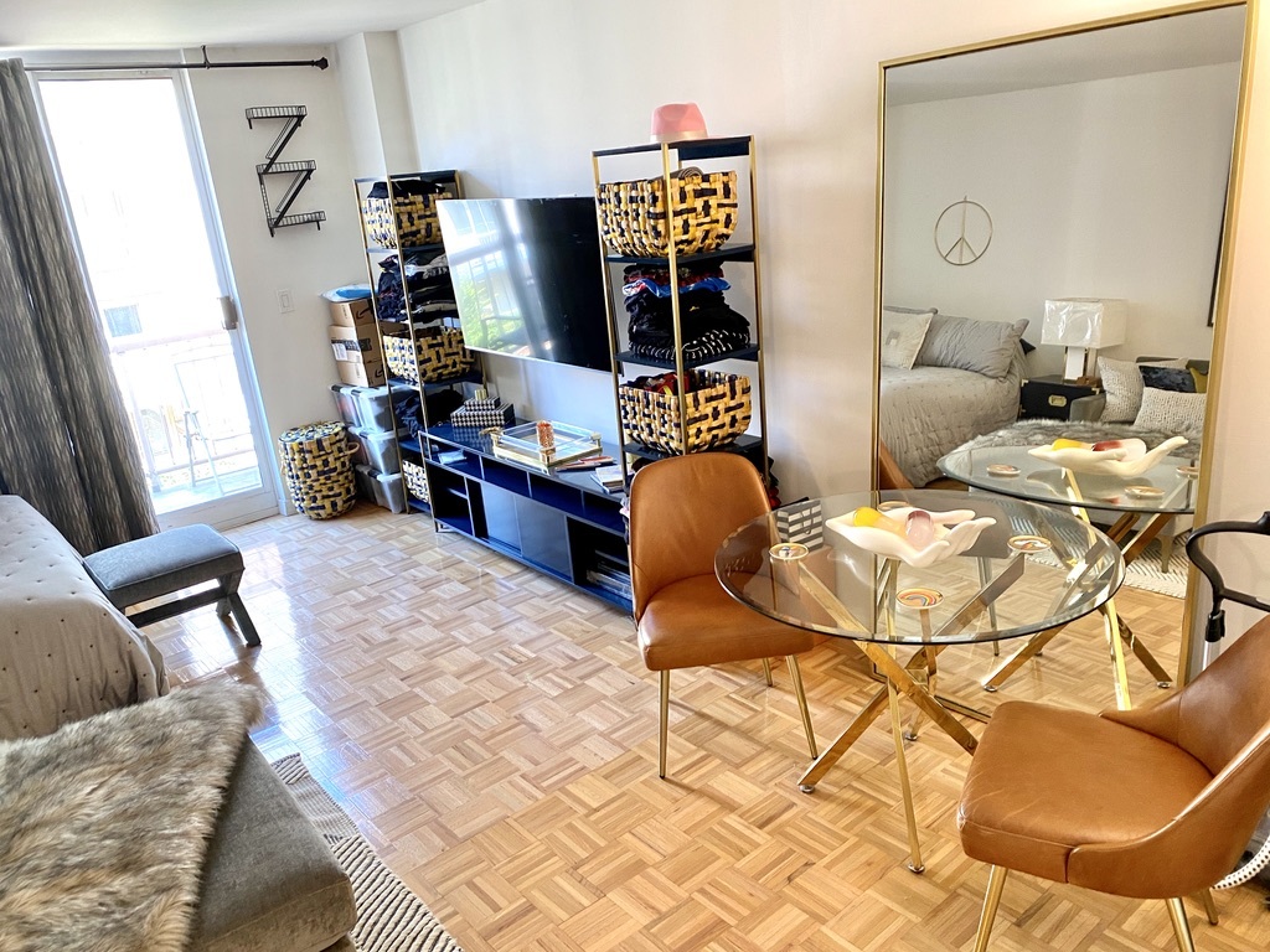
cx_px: 635
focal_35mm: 26
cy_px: 476
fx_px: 954
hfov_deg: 67.3
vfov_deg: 53.1
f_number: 1.8
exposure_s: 1/70
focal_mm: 4.25
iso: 125
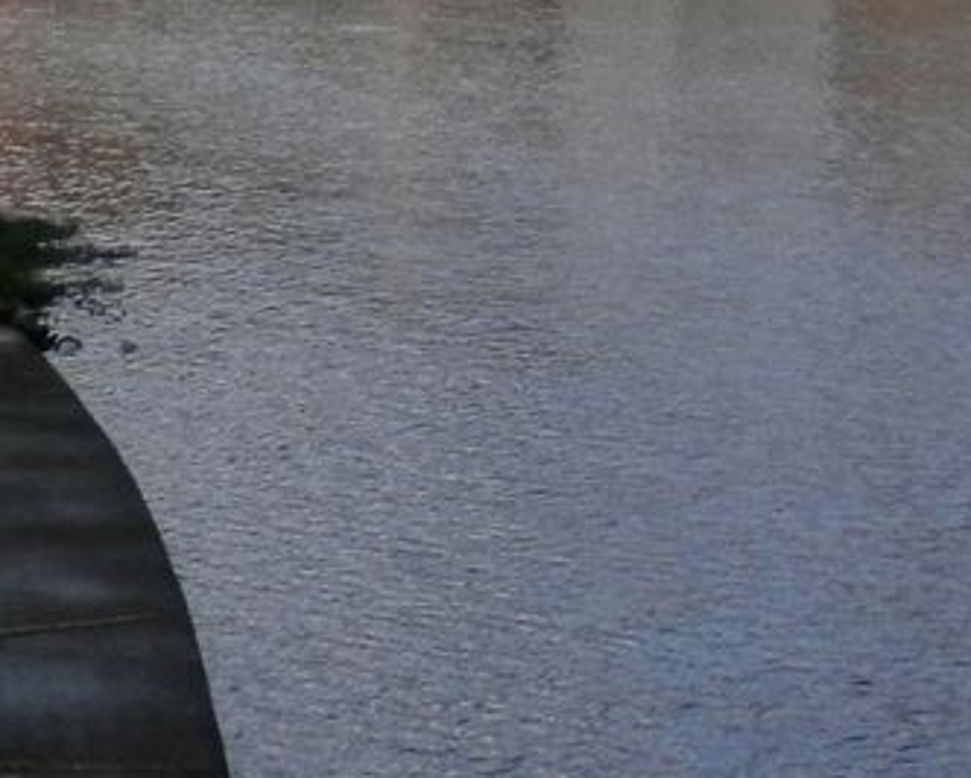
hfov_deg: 10.8
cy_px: -331
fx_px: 5003
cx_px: 1357
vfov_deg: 8.7
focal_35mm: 174
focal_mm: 6.6
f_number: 3.6
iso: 80
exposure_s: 1/800
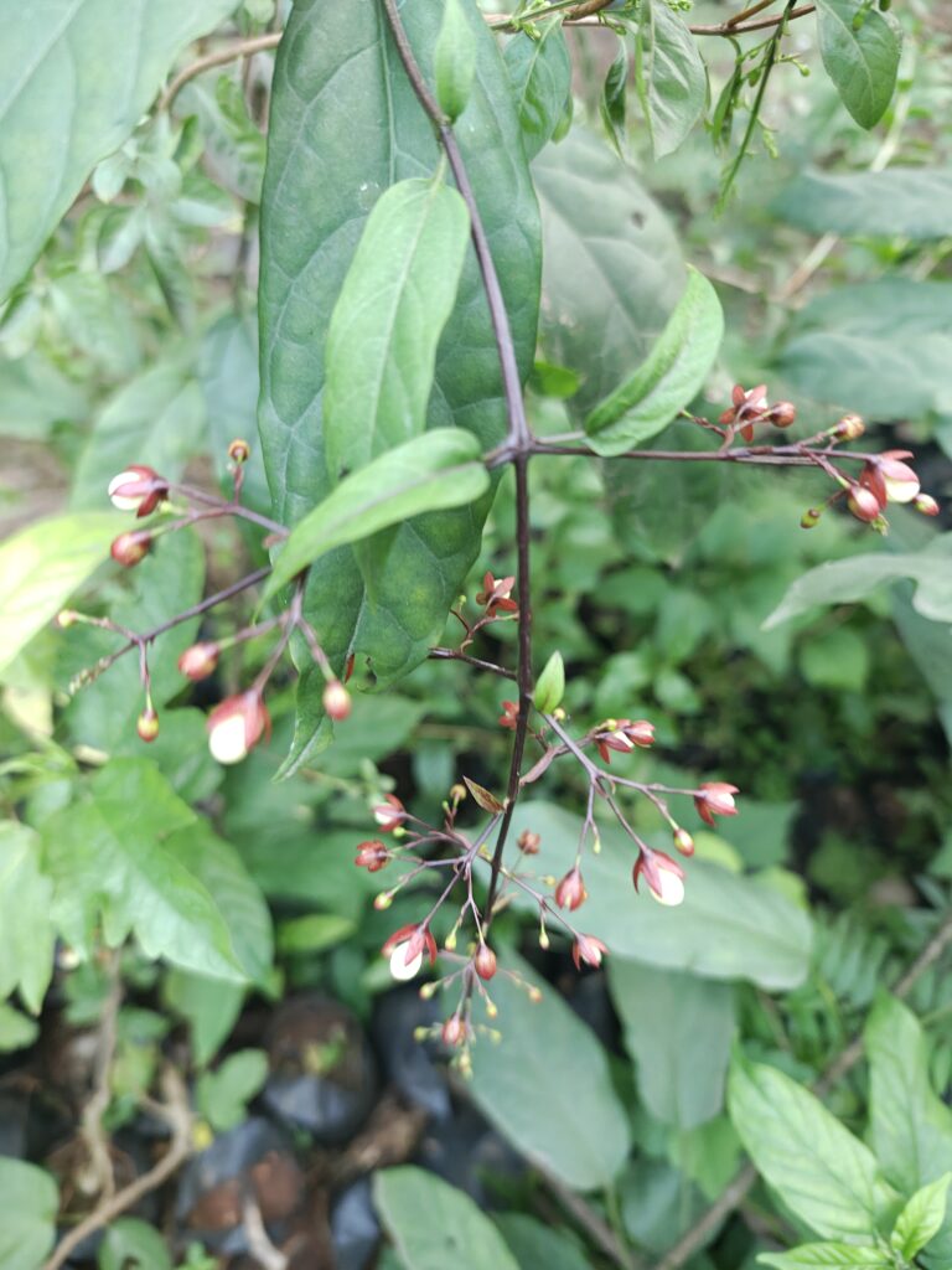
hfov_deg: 58.9
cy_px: 635
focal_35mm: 23
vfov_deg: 73.9
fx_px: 843
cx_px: 476
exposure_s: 1/100
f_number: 1.6
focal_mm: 6.57
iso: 919
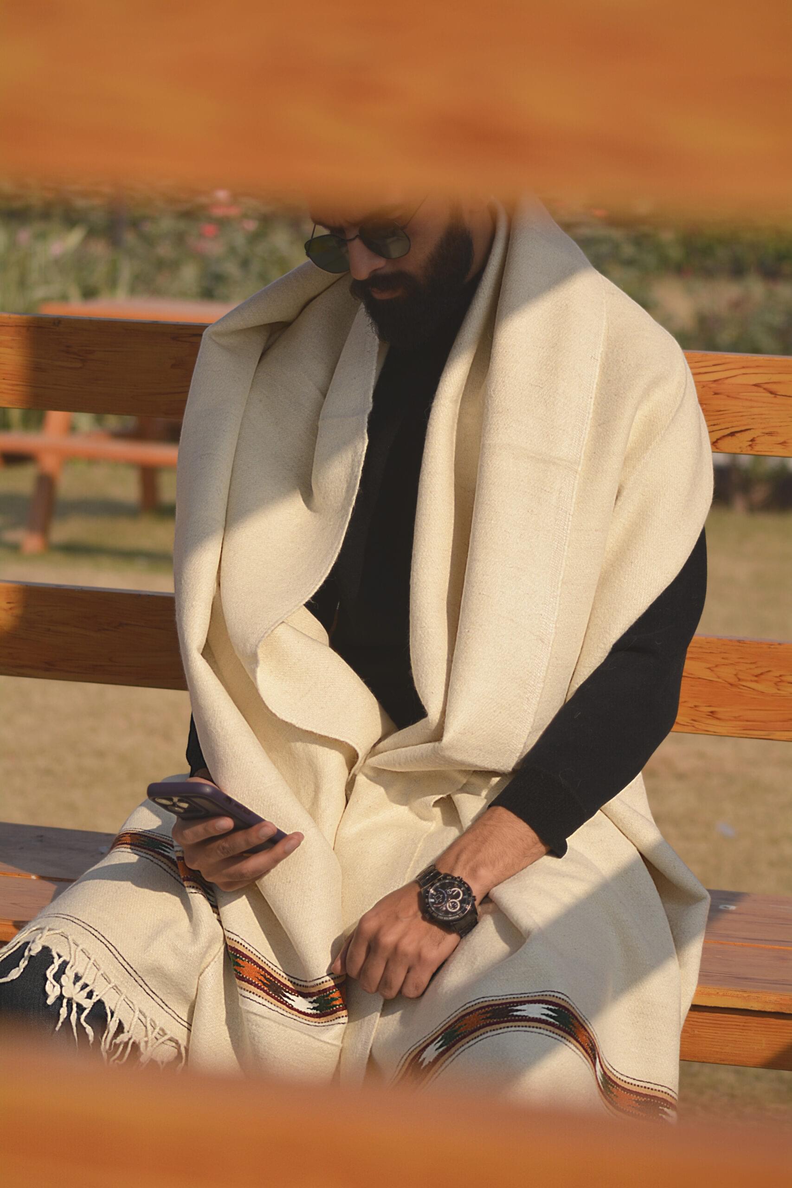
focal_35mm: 105
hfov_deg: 13.0
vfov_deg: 19.5
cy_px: 594
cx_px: 396
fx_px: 3464
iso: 200
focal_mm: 70
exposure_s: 1/2500
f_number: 4
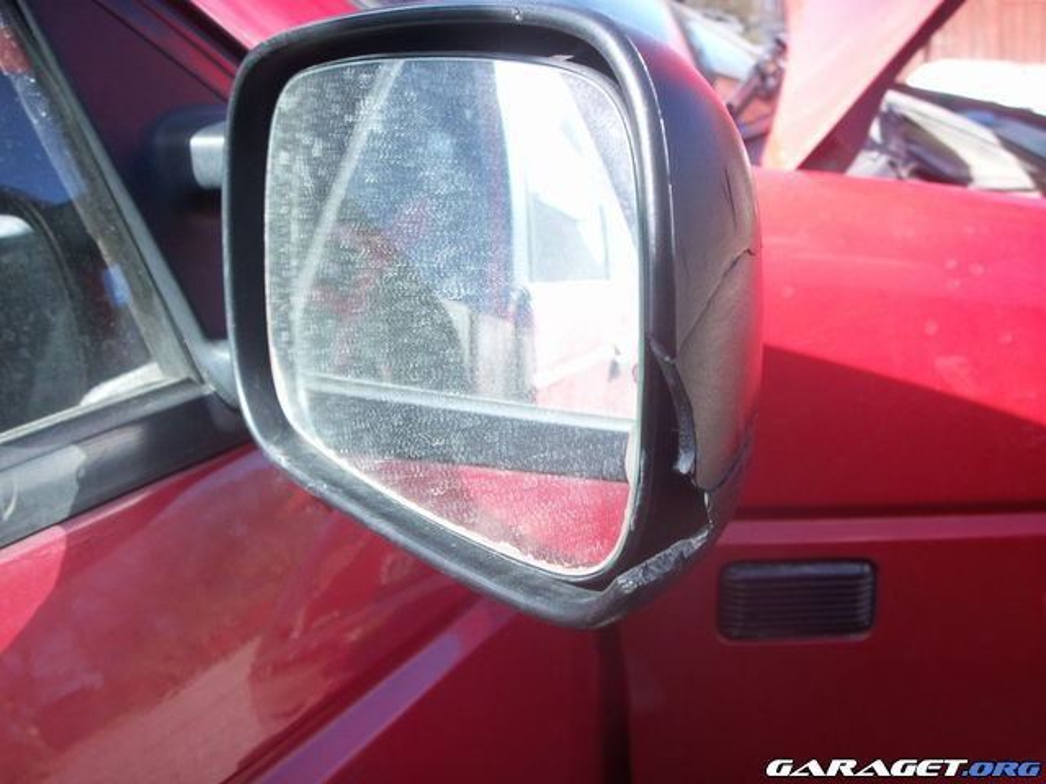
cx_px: 523
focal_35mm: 37
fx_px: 1118
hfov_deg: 50.1
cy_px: 392
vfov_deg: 38.7
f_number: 3.5
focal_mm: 7.7
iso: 50
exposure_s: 1/100
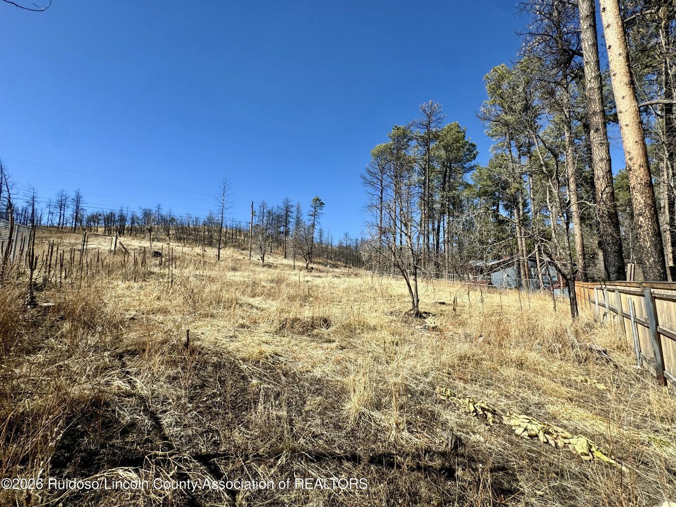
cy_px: 254
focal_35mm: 14
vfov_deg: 85.7
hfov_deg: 102.1
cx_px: 338
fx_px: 273
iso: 50
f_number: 2.2
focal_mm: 2.22
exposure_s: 1/1709
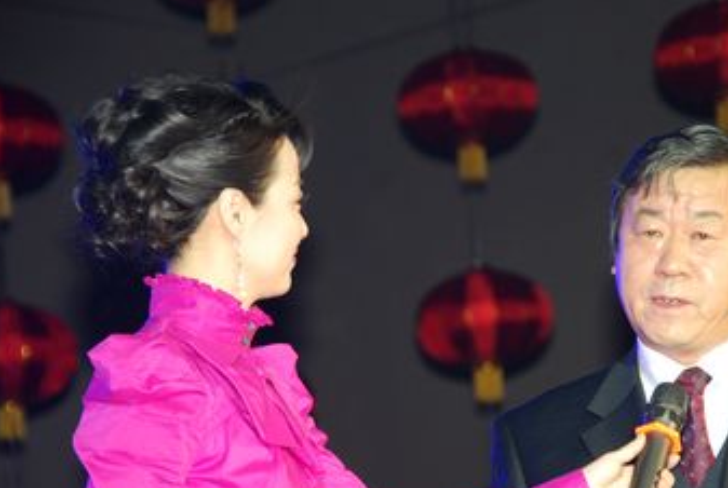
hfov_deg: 6.8
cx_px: 495
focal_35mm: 301
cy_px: 326
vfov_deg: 4.6
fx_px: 6092
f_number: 6
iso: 400
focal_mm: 135
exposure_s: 1/60
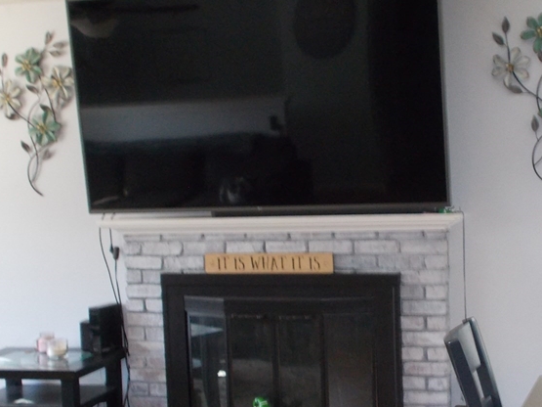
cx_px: 343
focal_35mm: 72
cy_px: 256
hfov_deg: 26.9
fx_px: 1127
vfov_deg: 20.4
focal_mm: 6.9
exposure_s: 1/30
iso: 250
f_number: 3.9
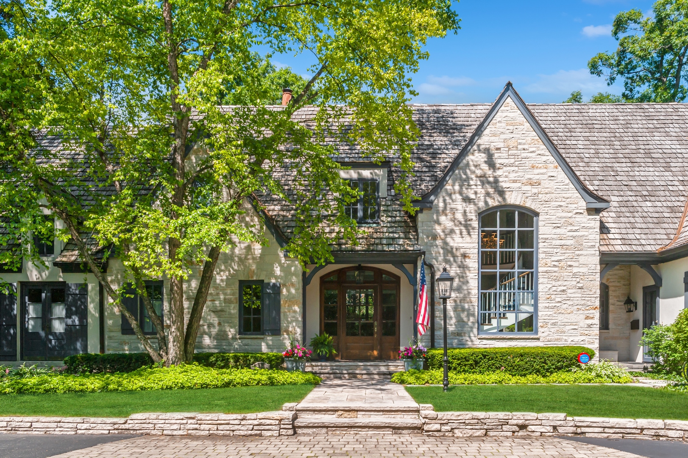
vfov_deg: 44.9
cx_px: 344
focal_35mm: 29
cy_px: 229
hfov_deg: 63.7
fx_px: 554
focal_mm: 29
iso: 200
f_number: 8
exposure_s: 1/1250
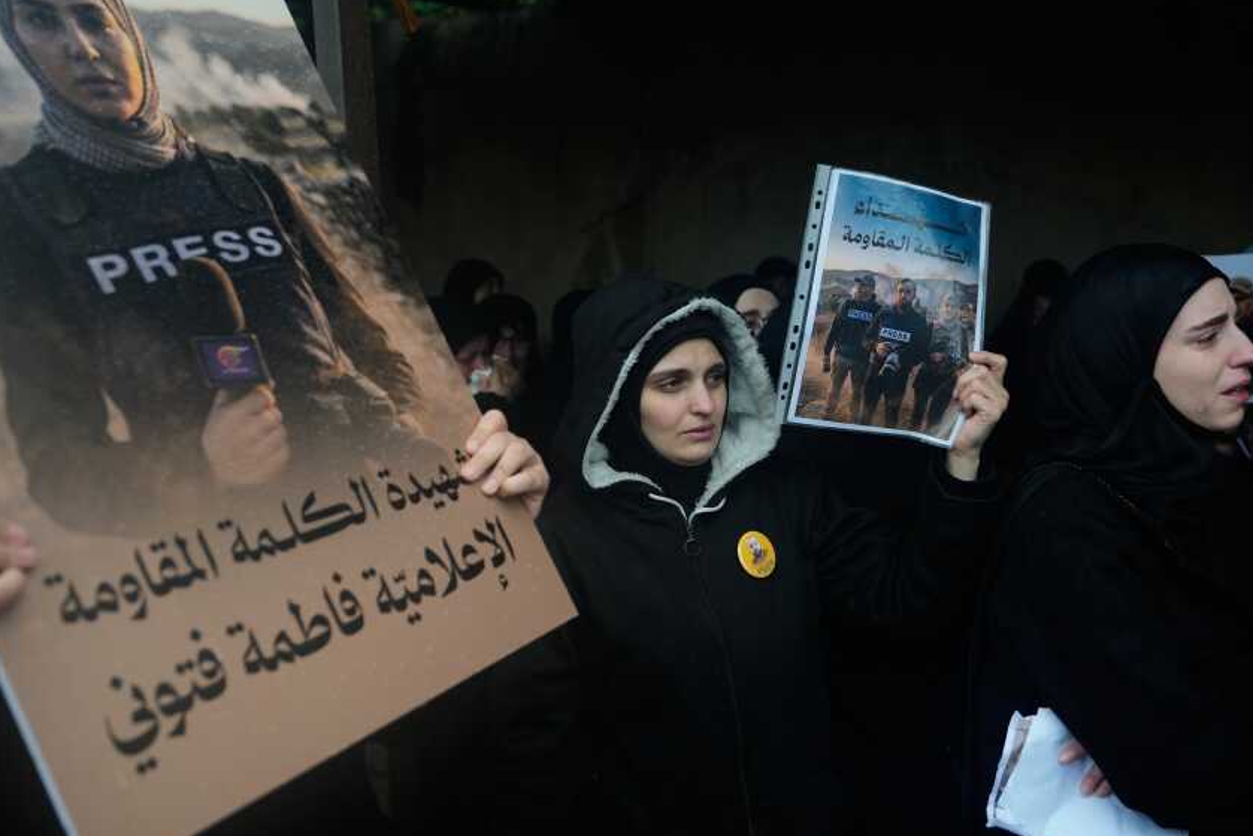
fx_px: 1323
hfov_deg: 50.6
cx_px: 672
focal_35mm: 38
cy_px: 398
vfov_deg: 35.1
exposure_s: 1/800
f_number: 2.8
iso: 400
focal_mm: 29
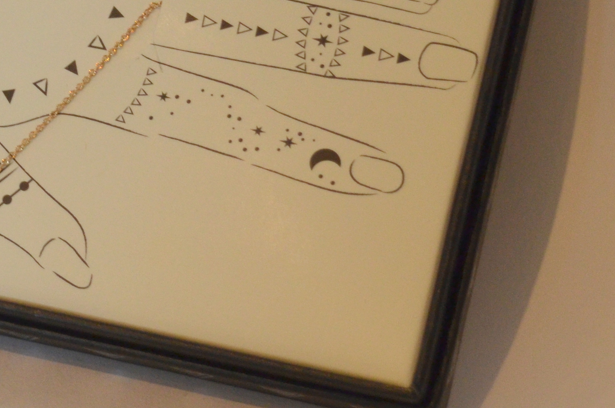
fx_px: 2745
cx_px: -1
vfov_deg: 8.5
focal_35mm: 161
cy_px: 116
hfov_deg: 12.6
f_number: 4.8
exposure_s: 1/50
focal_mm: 36
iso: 800
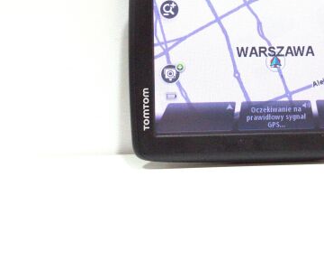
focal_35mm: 114
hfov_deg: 16.7
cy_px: 56
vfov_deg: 13.5
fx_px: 1093
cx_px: 282
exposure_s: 1/250
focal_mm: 38
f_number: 8
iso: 2000
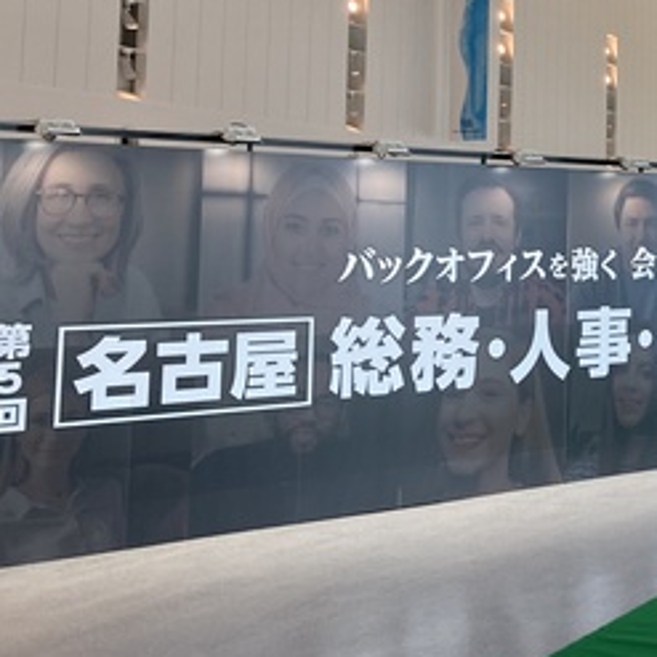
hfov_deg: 23.8
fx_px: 1374
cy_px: 130
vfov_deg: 26.4
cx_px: 849
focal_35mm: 64
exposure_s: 1/121
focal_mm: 3.99
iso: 50
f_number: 1.8
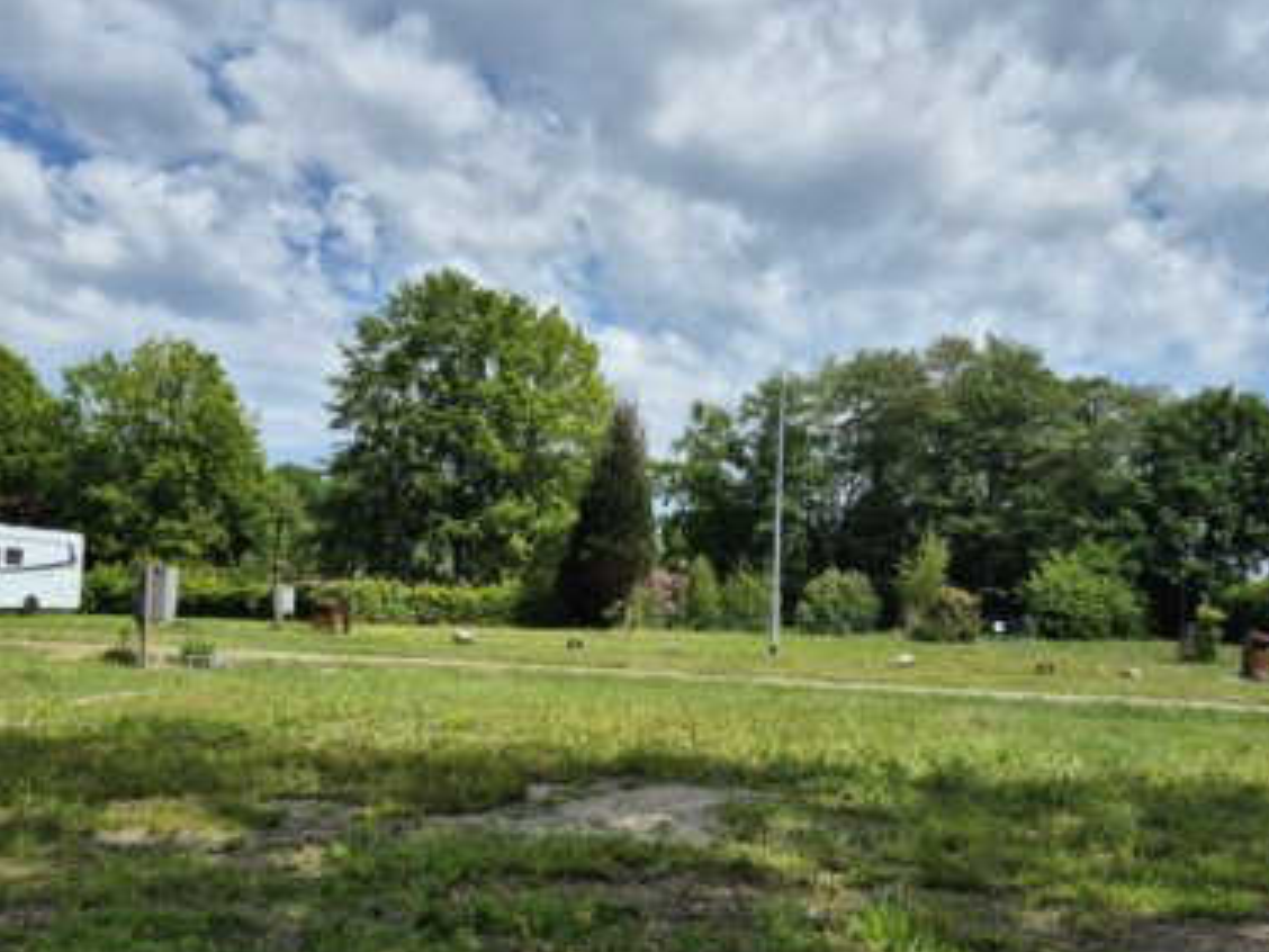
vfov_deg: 40.7
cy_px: 501
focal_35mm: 35
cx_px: 638
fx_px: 1283
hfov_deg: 52.6
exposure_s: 1/2648
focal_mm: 5.4
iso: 25
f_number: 1.8
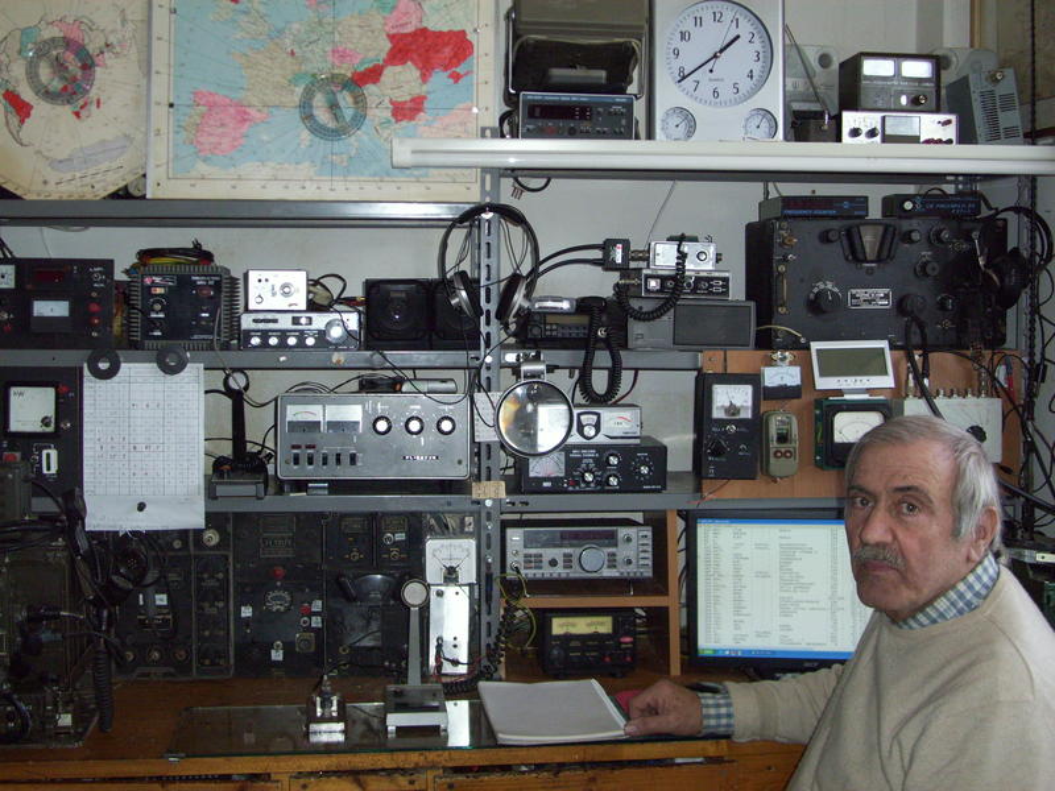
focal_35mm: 42
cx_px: 528
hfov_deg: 44.8
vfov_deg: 34.3
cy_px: 396
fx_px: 1280
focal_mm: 7.1
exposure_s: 1/40
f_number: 3.4
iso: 200
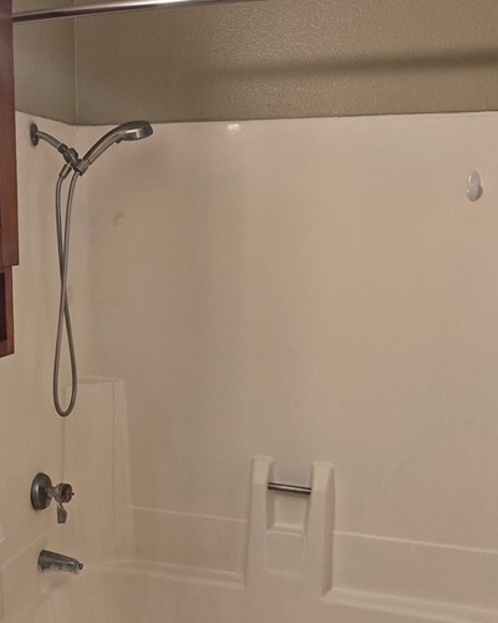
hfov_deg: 32.1
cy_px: 374
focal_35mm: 46
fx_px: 847
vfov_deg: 40.2
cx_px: 123
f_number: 1.8
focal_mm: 5.4
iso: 200
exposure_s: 1/120
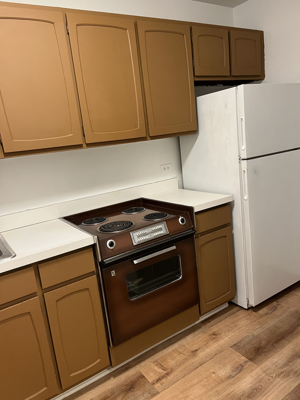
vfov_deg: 67.3
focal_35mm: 26
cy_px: 200
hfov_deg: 53.1
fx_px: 300
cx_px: 150
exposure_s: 1/60
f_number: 1.6
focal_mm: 5.1
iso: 250
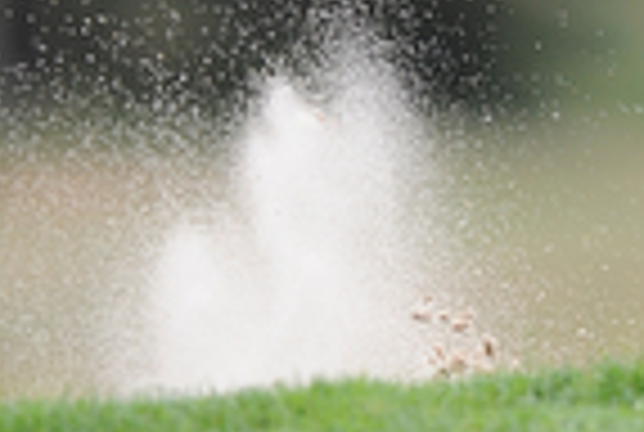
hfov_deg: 1.5
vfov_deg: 1.0
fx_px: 24021
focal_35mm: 1340
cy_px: 135
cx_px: 432
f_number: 2.8
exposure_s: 1/2000
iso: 1250
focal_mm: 400
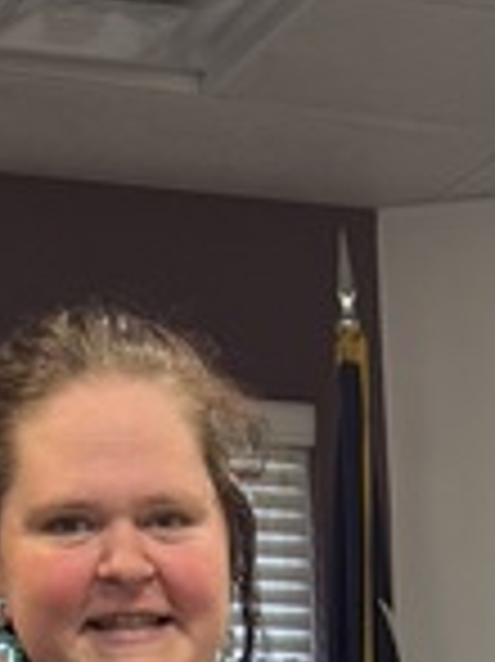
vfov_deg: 9.7
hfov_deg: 8.7
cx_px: 639
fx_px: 3189
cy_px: 1824
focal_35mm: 167
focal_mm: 6.76
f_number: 1.78
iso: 100
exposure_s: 1/60
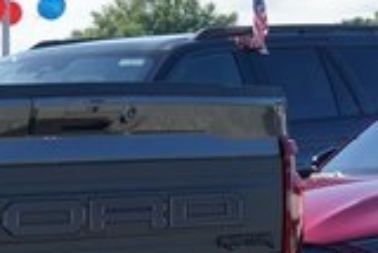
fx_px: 2564
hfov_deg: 8.0
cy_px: 261
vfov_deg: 5.6
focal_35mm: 244
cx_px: -373
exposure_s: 1/160
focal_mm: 61
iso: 100
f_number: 10
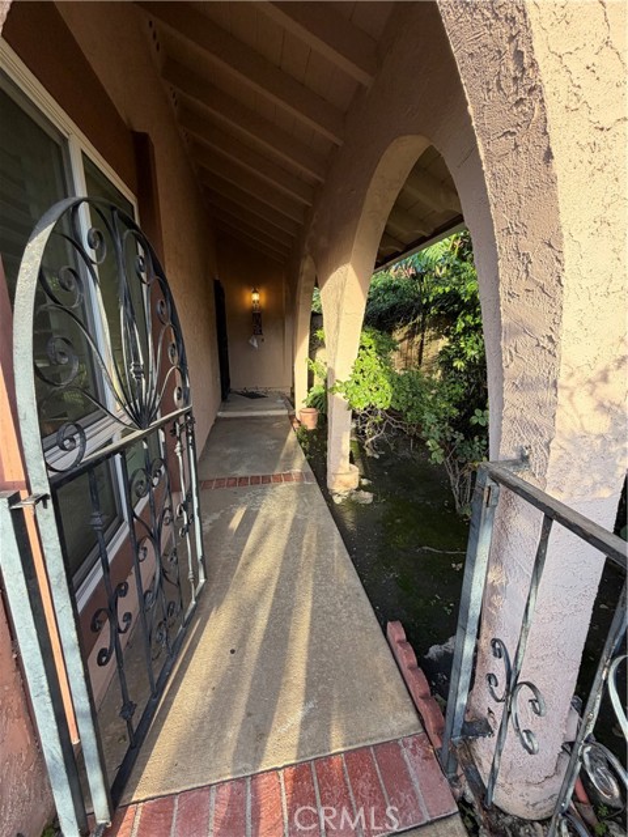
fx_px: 339
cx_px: 314
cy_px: 418
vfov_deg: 102.1
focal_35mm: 14
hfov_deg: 85.7
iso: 80
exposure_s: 1/121
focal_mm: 2.22
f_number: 2.2
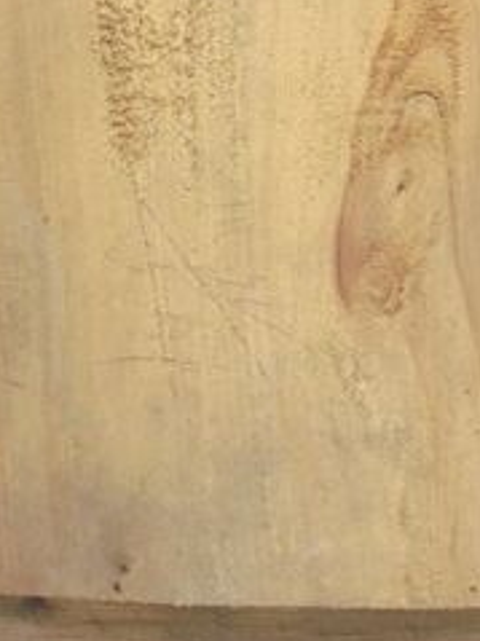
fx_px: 2369
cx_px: 538
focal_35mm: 128
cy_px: -284
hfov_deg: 11.4
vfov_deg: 14.5
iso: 100
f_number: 4
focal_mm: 6.1
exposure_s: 1/30
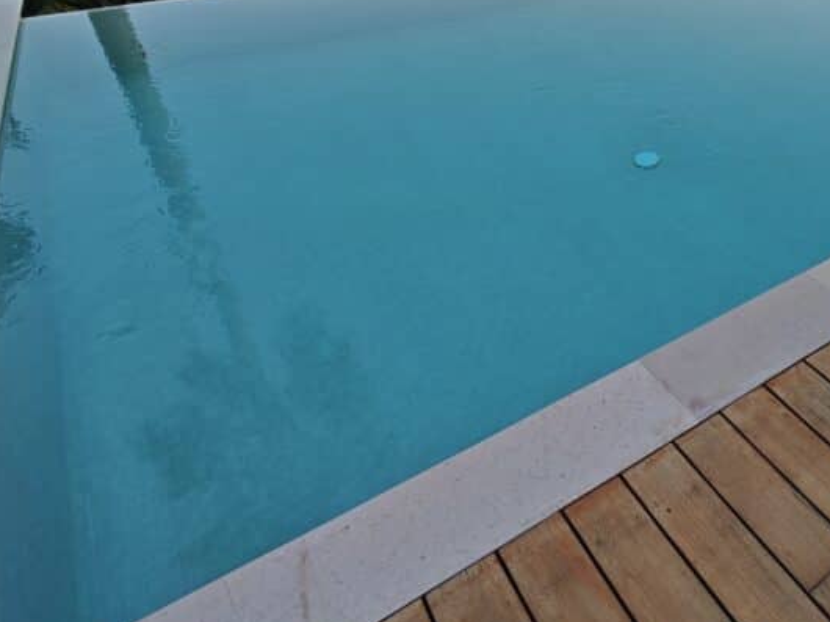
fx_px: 695
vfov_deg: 46.7
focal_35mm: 29
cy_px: 168
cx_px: 644
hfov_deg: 57.8
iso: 50
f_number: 2.2
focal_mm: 1.91
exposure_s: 1/288
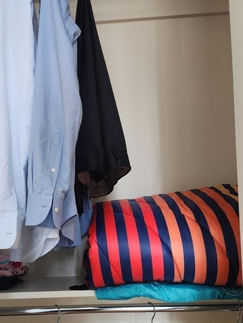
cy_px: 236
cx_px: 76
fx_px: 327
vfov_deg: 50.8
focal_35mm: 35
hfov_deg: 40.1
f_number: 1.8
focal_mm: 5.4
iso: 320
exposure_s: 1/120
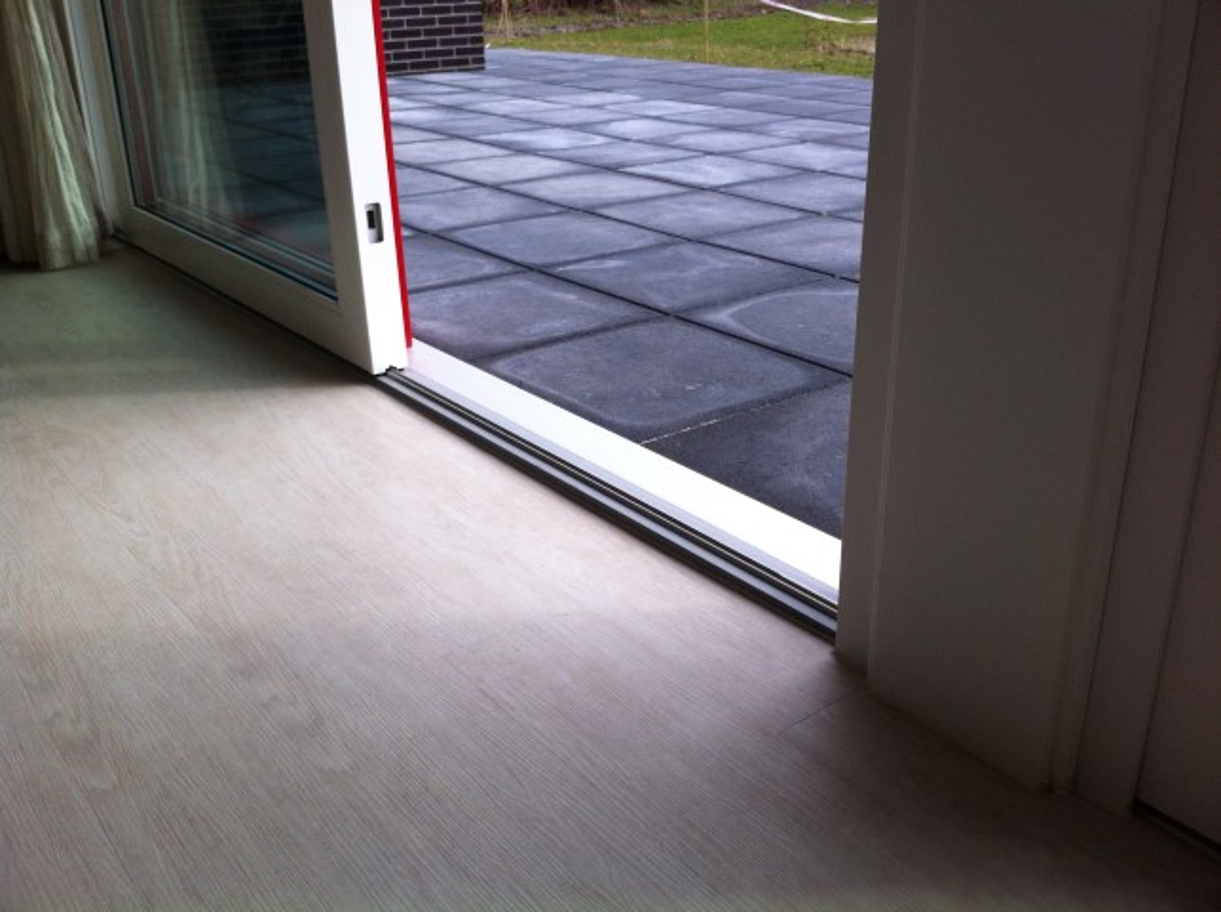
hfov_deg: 52.7
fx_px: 1232
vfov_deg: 40.6
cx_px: 610
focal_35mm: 35
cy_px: 456
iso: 80
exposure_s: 1/511
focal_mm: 3.85
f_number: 2.8
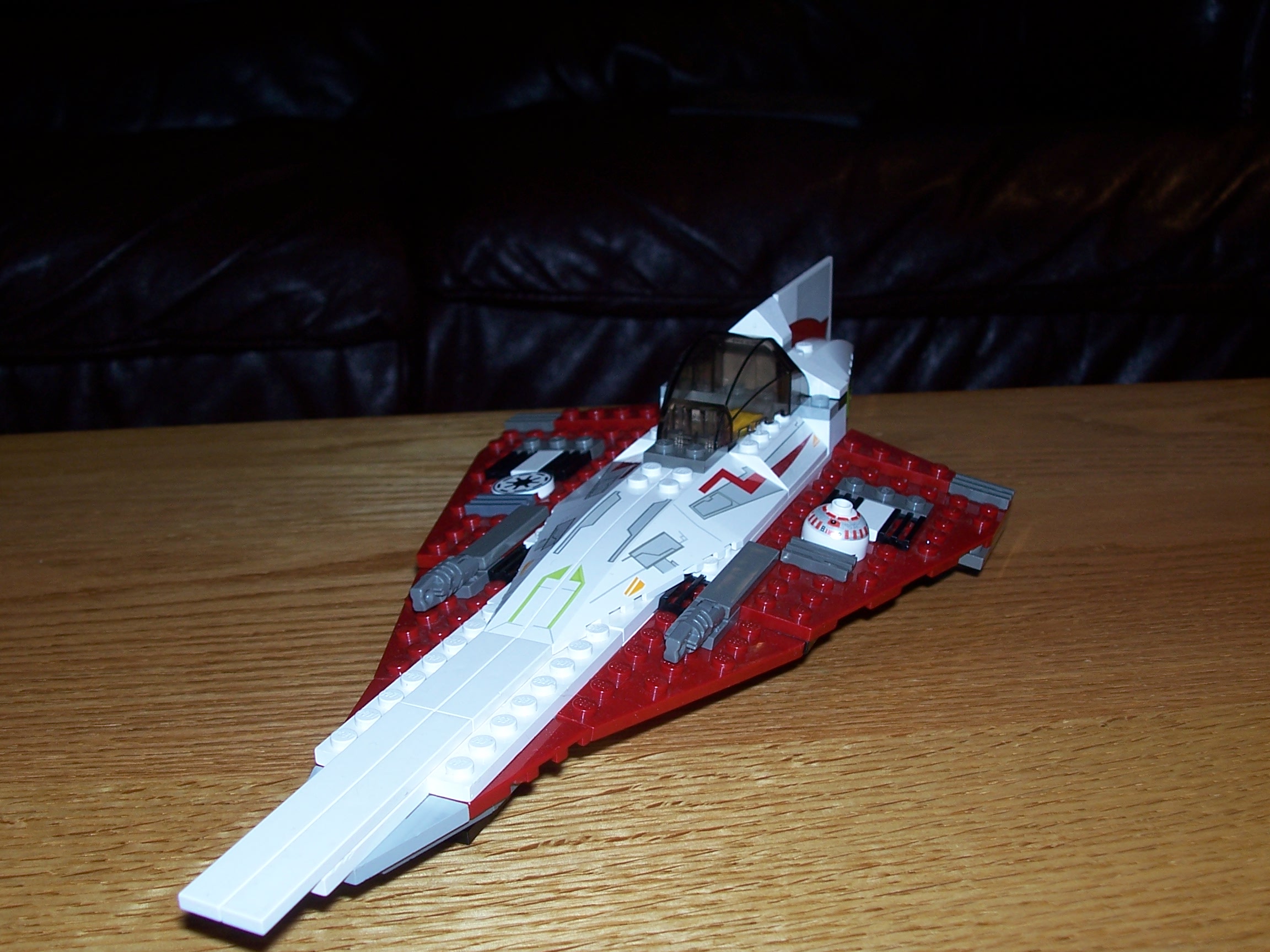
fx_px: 1541
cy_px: 476
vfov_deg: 34.3
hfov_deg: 44.8
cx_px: 635
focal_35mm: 42
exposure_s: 1/60
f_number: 2.8
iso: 80
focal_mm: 7.2
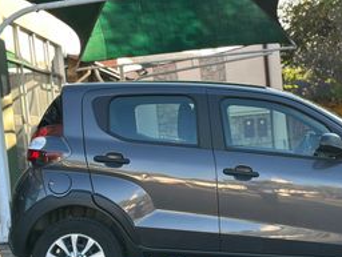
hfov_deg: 22.0
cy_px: 148
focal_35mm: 88
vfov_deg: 16.8
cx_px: 254
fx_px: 871
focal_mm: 6.86
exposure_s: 1/404
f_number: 1.78
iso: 80
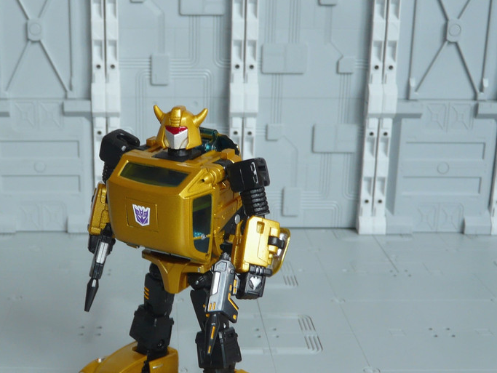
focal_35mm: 64
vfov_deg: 22.9
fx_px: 919
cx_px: 173
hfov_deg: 30.1
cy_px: 245
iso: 100
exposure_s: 1/40
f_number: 3.2
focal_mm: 6.7
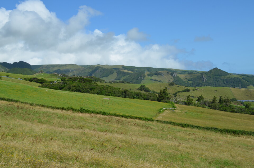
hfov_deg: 49.6
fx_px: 275
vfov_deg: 34.1
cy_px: 84
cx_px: 127
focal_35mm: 39
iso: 100
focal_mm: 26
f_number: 9
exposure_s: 1/320
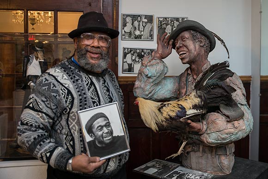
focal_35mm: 34
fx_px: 253
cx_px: 134
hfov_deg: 55.8
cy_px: 90
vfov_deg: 38.9
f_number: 4
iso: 200
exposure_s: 1/60
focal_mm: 34
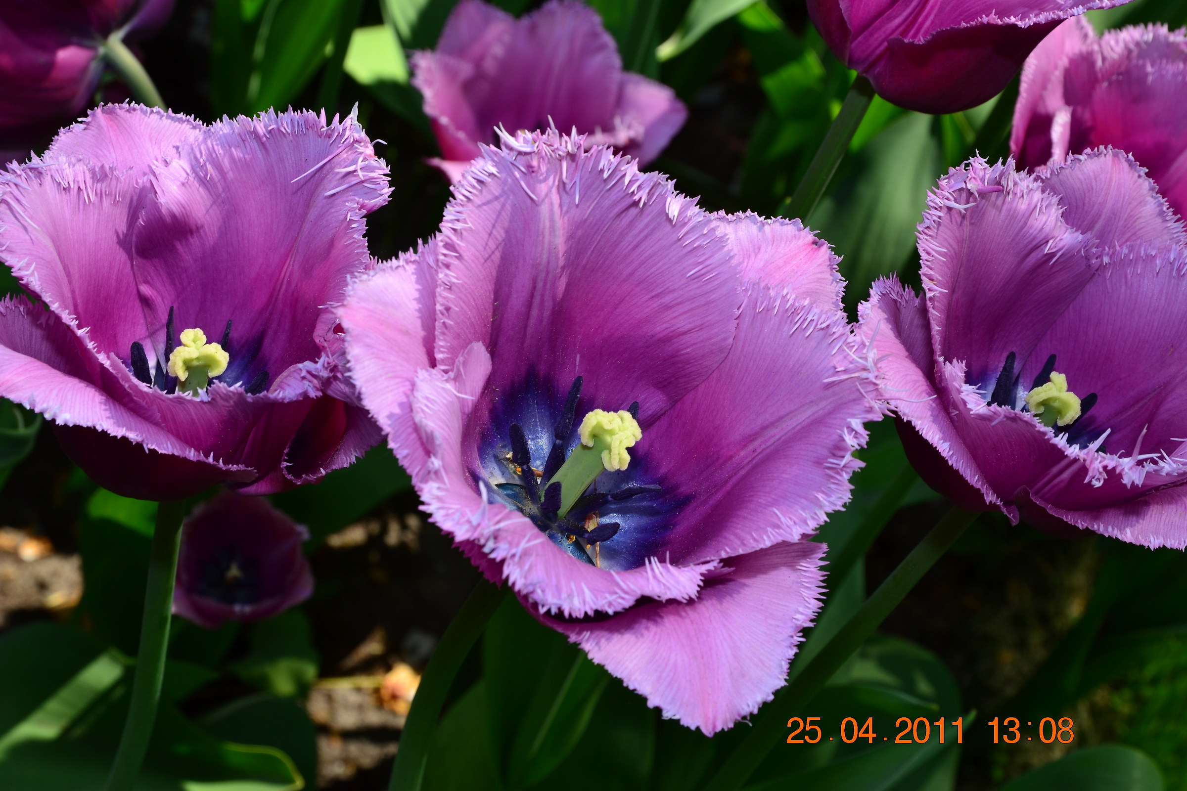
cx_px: 594
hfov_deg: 27.0
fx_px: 2473
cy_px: 396
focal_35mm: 75
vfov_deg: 18.2
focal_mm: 50
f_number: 10
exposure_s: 1/80
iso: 100
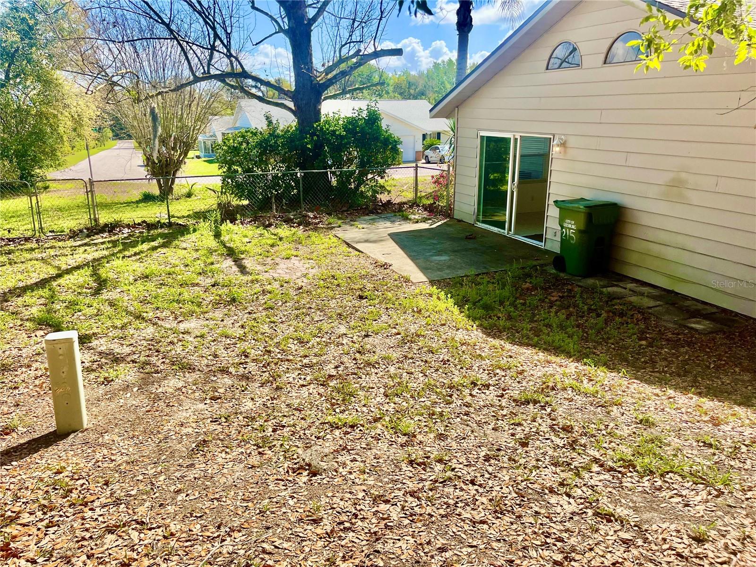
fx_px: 568
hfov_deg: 67.3
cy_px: 284
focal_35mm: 26
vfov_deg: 53.1
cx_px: 378
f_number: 1.6
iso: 50
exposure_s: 1/2571
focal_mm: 5.1
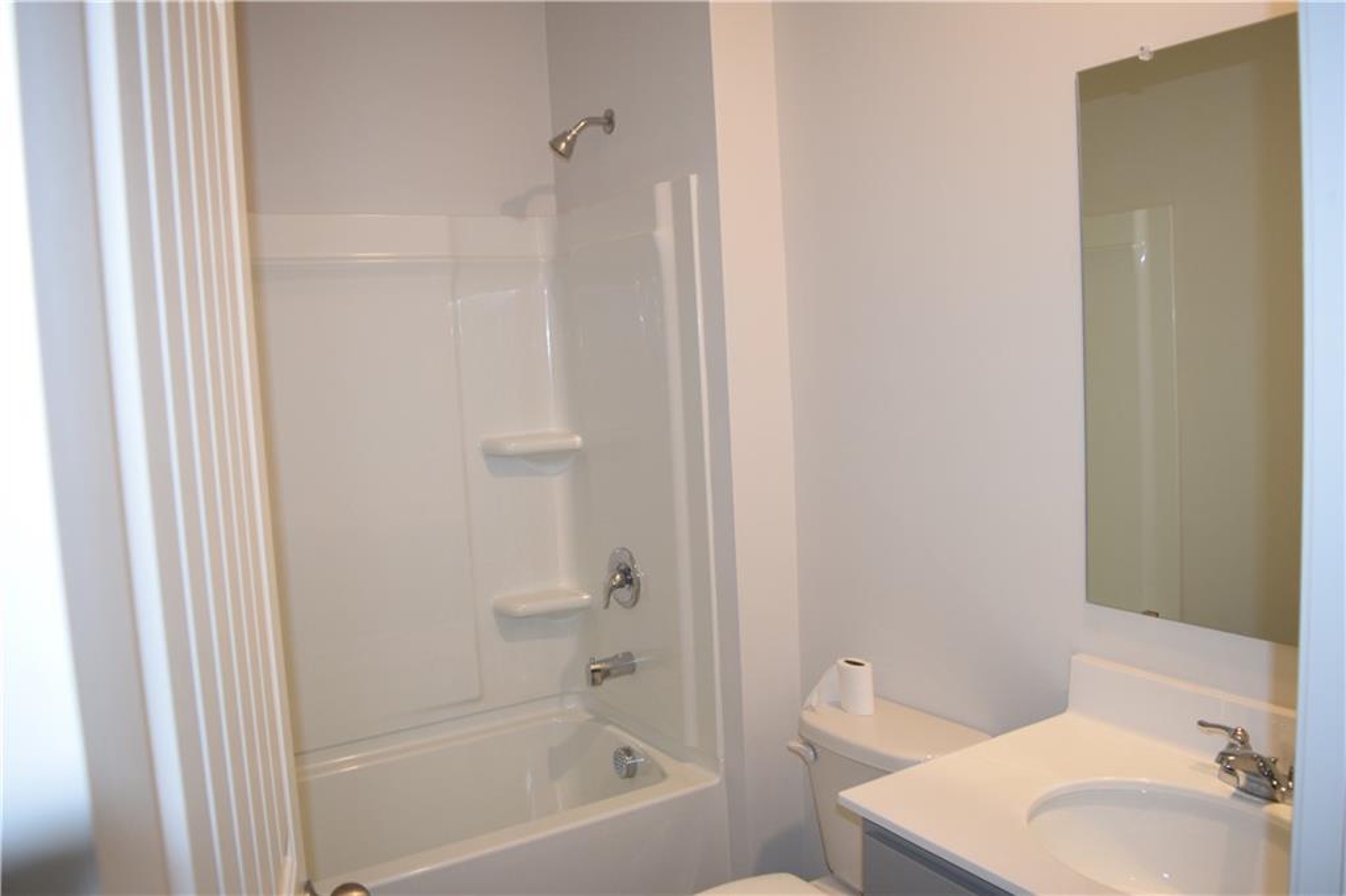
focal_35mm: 27
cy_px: 448
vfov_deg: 47.9
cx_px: 673
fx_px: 1009
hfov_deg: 67.4
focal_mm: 18
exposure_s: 1/80
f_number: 4.5
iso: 800
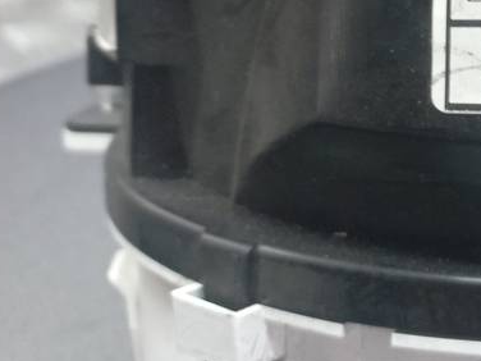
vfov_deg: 20.9
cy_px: -1
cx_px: 643
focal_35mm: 68
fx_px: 945
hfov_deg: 24.5
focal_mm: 4.6
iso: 160
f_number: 1.8
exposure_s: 1/33.3
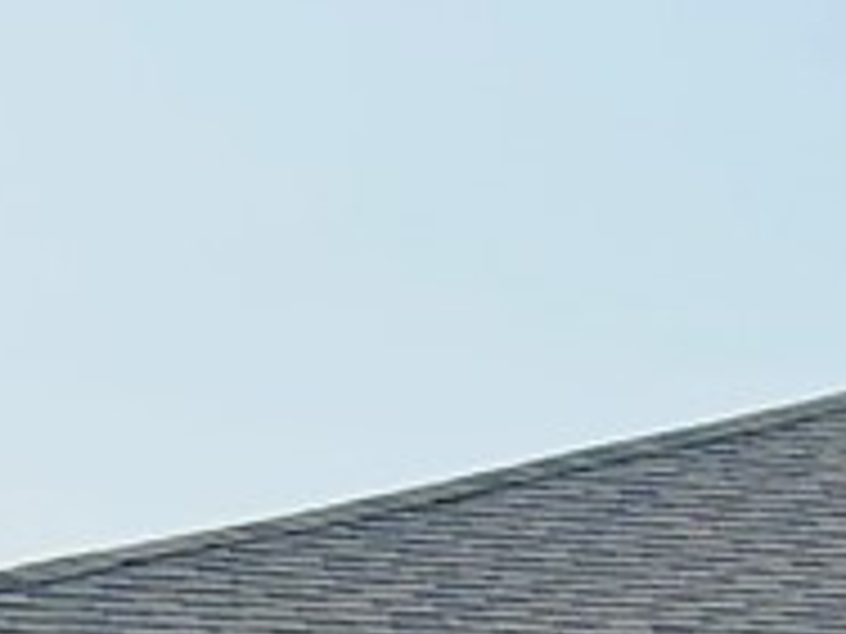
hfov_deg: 7.5
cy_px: 1317
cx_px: 1264
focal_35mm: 261
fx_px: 6379
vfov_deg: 5.6
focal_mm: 6.86
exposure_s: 1/2358
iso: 80
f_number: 1.78
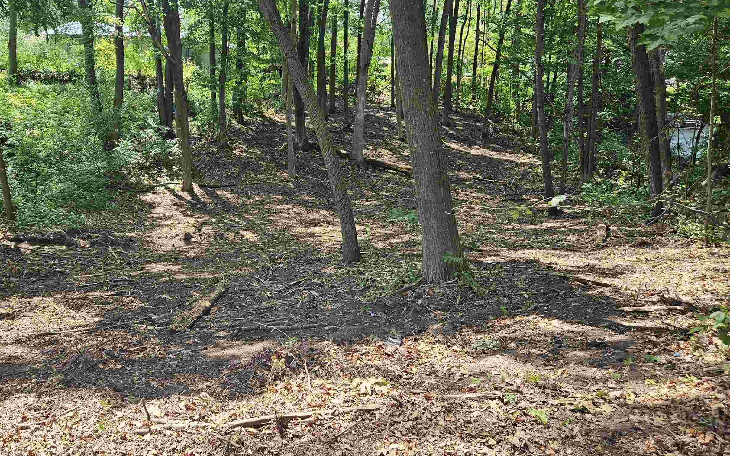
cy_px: 166
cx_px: 317
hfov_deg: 61.0
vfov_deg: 40.3
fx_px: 617
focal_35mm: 31
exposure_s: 1/378
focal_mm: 5.4
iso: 50
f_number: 1.8
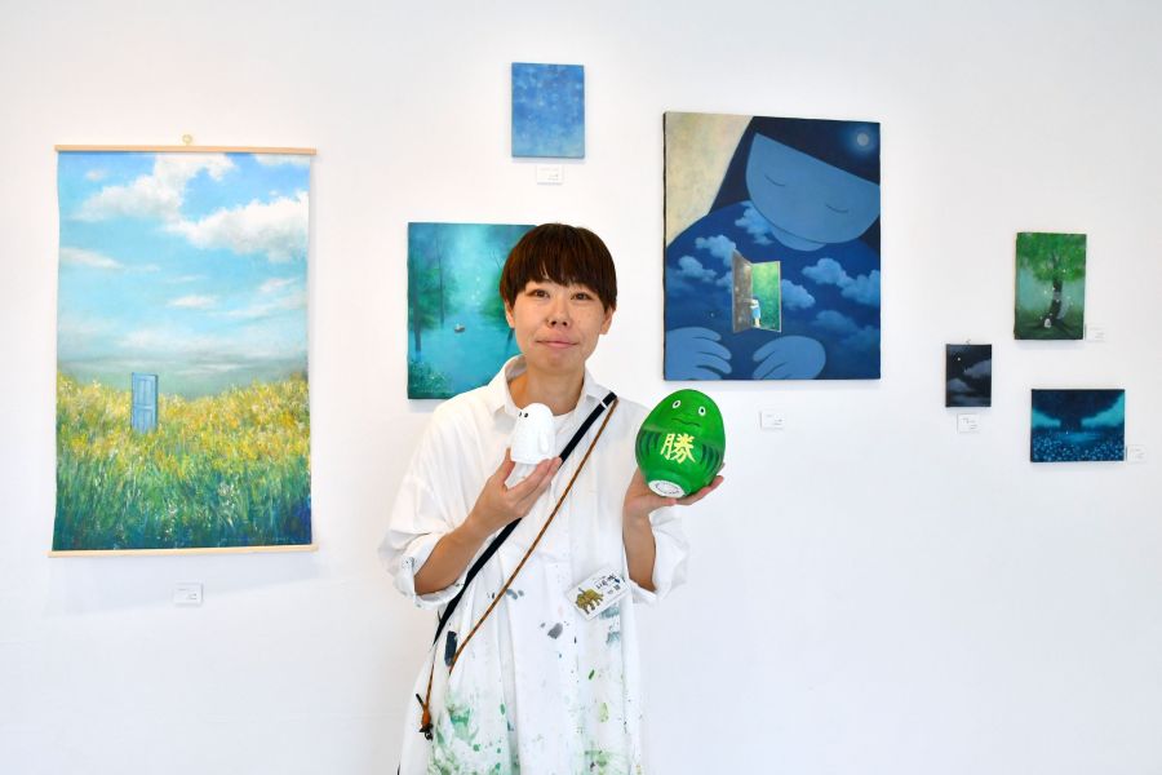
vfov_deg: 43.6
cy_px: 388
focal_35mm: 30
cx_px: 581
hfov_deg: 61.9
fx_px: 968
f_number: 5.6
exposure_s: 1/800
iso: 800
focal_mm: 20
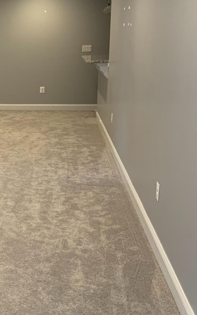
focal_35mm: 54
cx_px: -100
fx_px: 464
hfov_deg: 20.5
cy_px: 129
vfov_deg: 37.4
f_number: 1.8
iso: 160
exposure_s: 1/60
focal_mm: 4.25
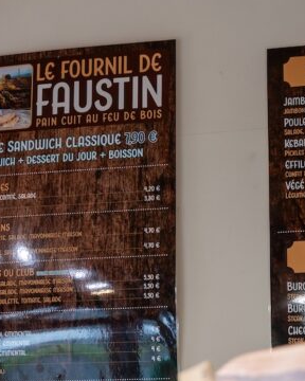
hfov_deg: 12.0
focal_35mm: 129
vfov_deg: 15.0
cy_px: 225
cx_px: 64
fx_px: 1450
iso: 320
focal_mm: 48.2
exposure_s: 1/50
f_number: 2.8
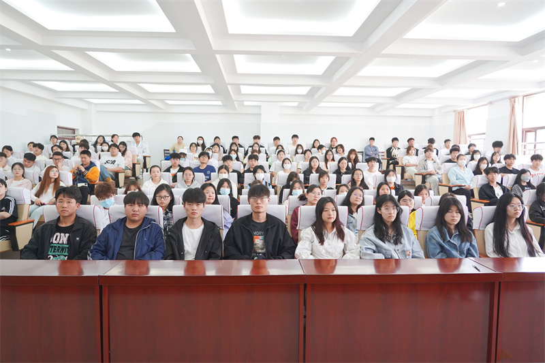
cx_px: 272
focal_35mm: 24
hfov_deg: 73.8
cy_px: 182
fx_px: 363
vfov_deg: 53.1
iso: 2000
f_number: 4
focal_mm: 24
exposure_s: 1/160
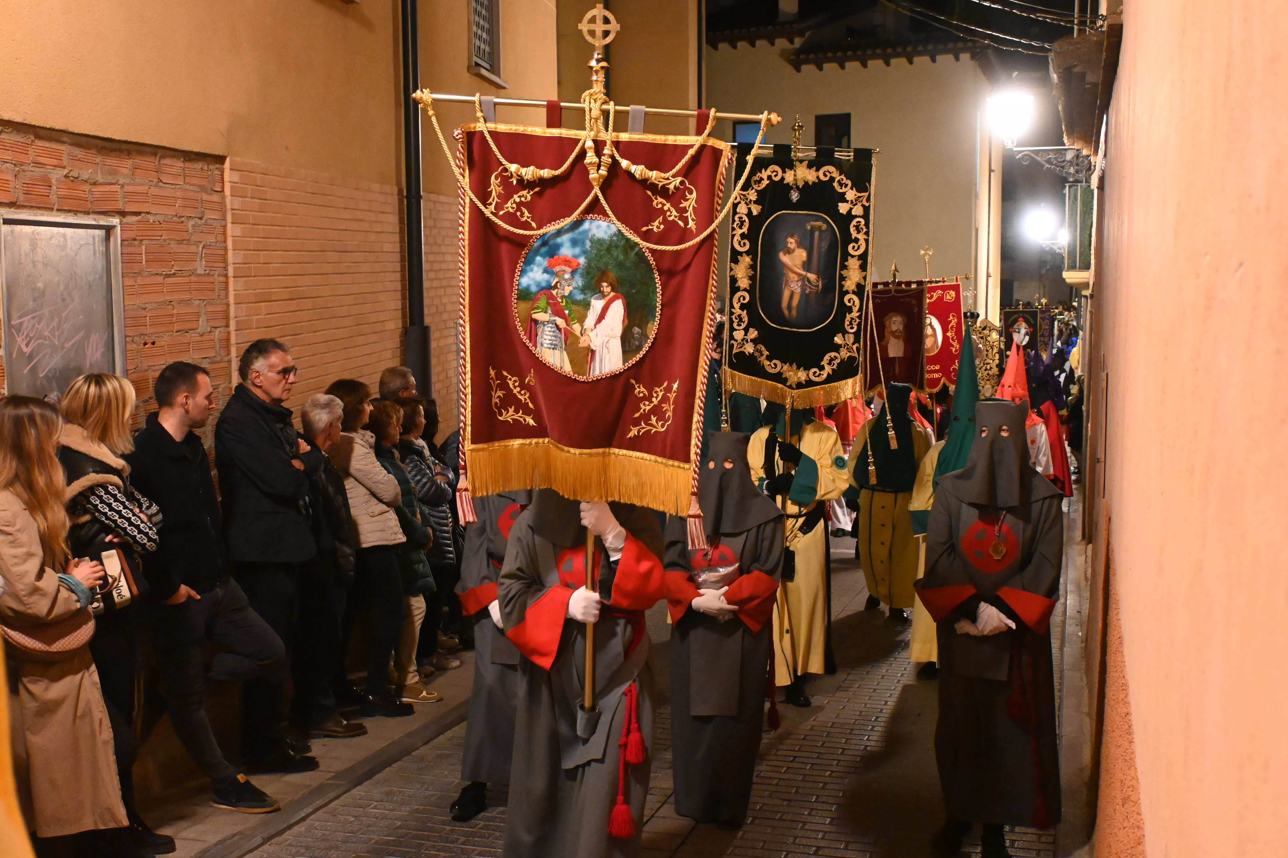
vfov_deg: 33.6
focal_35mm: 40
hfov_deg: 48.7
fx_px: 1422
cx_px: 644
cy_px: 429
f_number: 4.5
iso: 6400
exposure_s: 1/40
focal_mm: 26.5
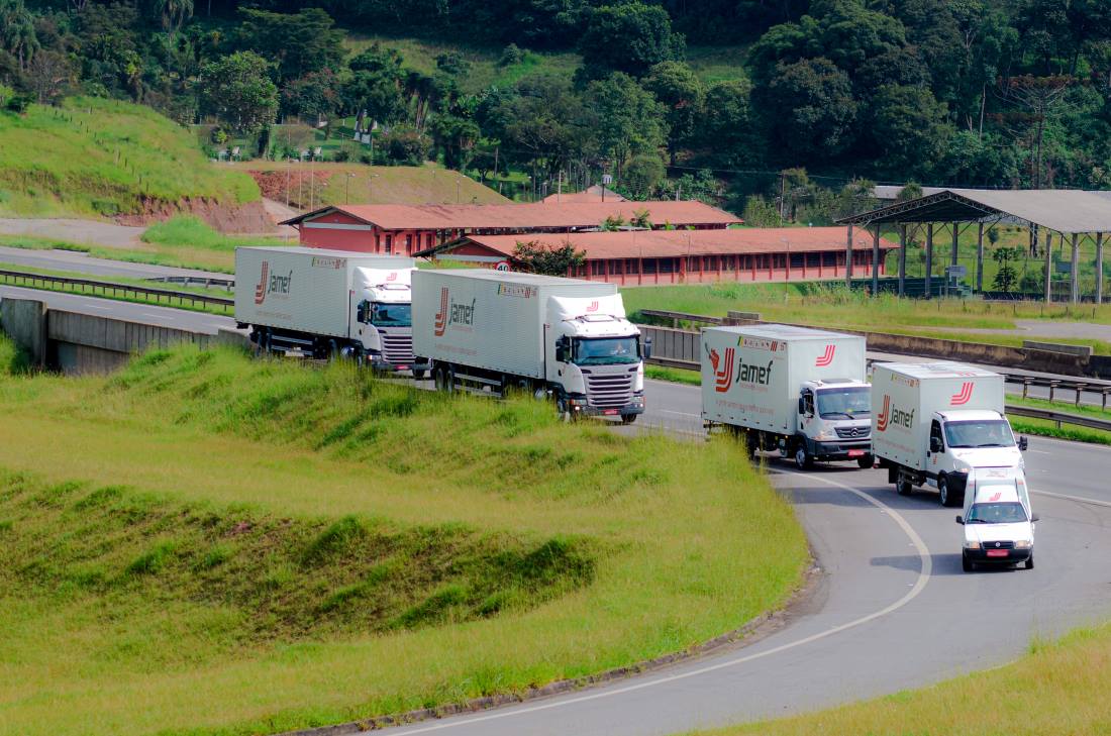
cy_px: 368
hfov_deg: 13.1
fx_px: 4851
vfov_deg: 8.7
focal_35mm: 158
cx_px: 556
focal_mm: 105
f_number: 6.3
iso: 100
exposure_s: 1/500
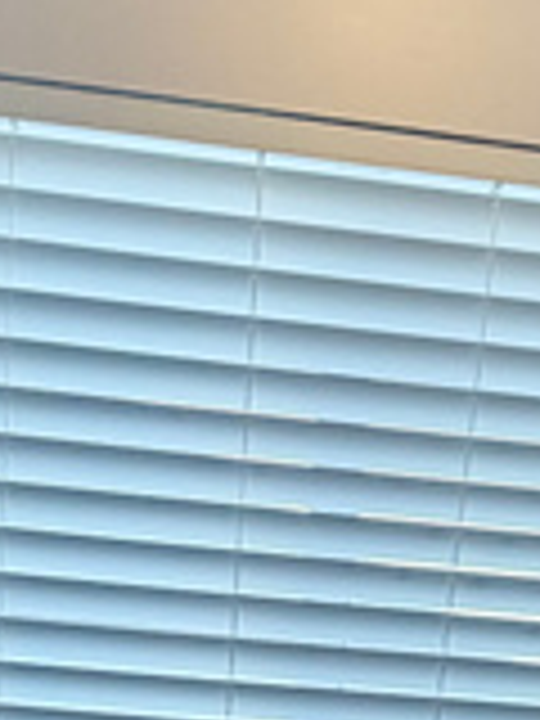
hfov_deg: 21.9
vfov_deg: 24.8
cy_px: 963
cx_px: 333
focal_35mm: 67
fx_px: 1394
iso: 80
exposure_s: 1/120
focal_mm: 2.22
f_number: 2.2
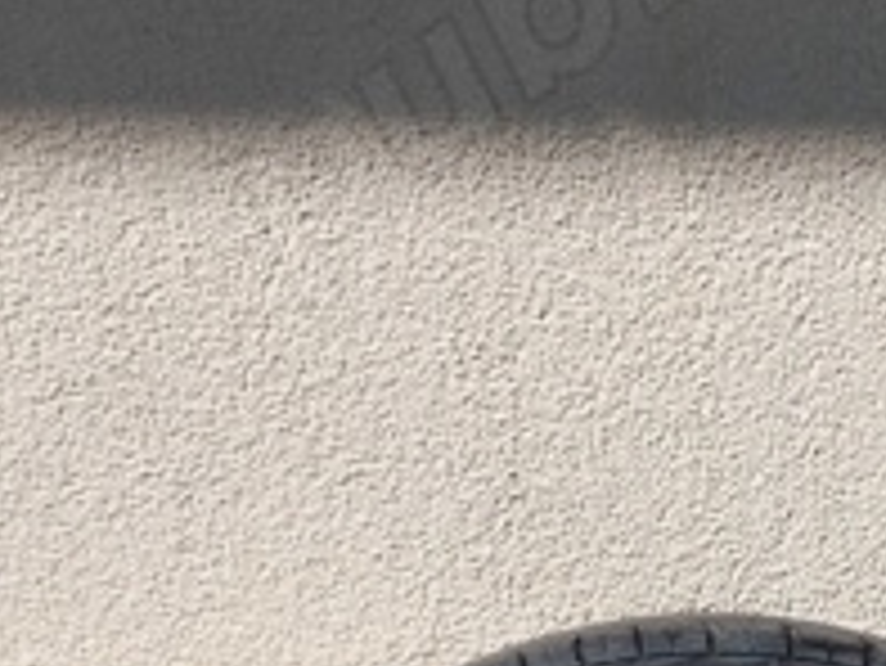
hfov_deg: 15.2
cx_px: 1237
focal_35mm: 122
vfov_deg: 11.4
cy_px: 1125
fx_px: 3125
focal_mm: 5.23
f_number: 1.8
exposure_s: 1/1090
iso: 32
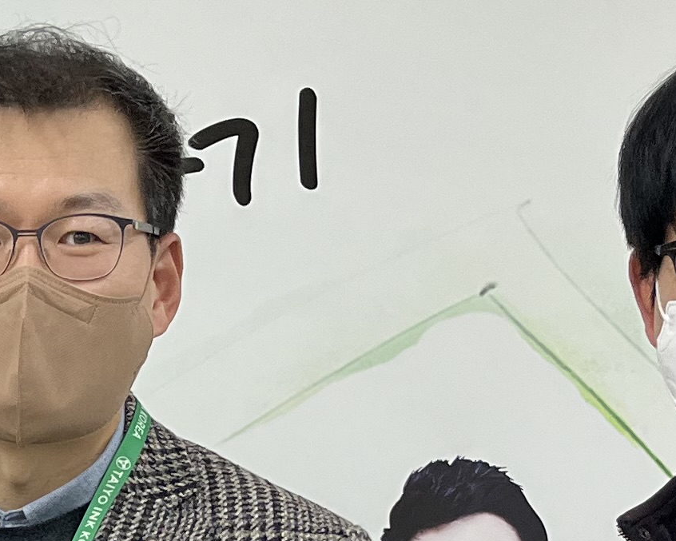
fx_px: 2421
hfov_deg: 15.4
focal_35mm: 121
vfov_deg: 12.2
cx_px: -80
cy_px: 799
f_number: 1.6
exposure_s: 1/120
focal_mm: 5.1
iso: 100
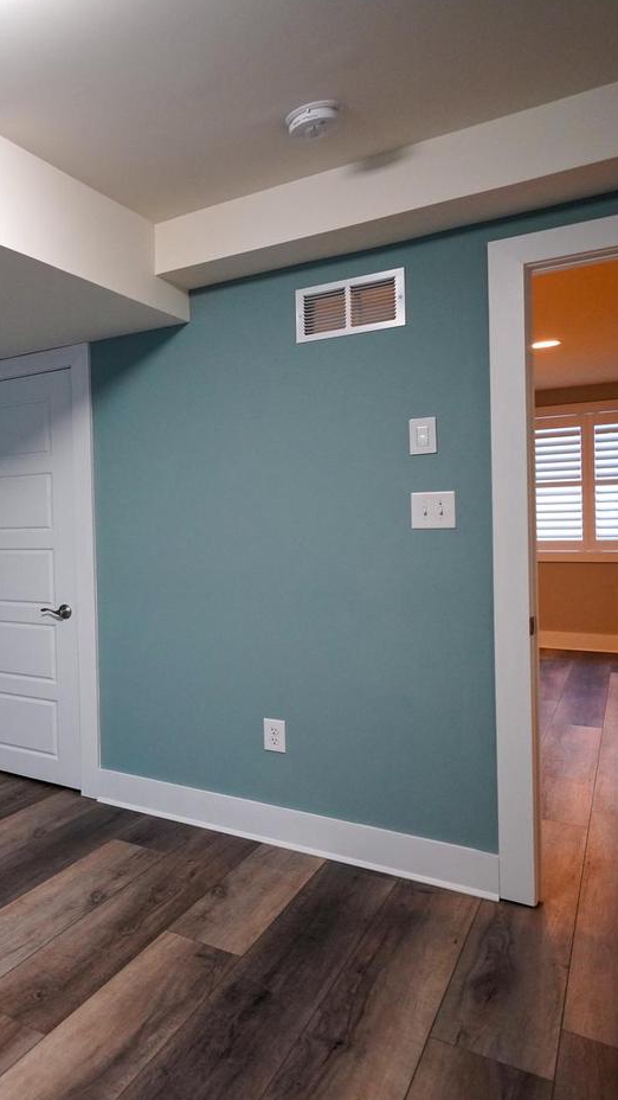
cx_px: -79
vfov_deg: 71.9
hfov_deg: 36.7
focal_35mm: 26
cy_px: 536
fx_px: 757
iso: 2000
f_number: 2.8
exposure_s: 1/160
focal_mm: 16
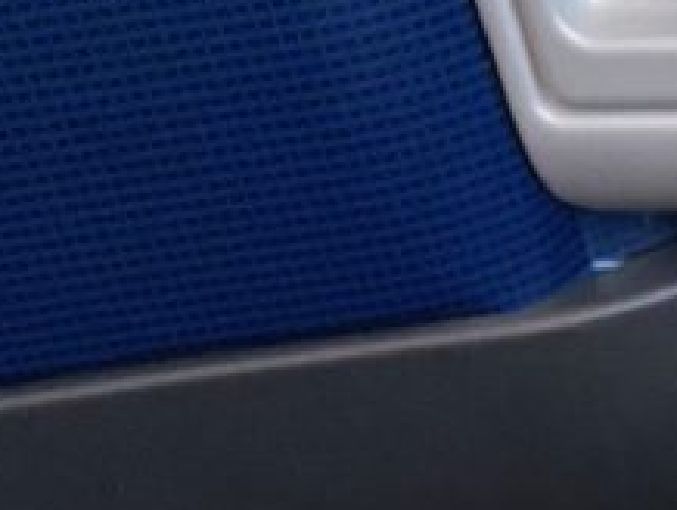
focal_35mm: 122
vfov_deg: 10.8
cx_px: 1494
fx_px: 2389
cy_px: 1123
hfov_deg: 13.1
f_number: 1.6
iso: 125
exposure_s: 1/56
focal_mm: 5.1
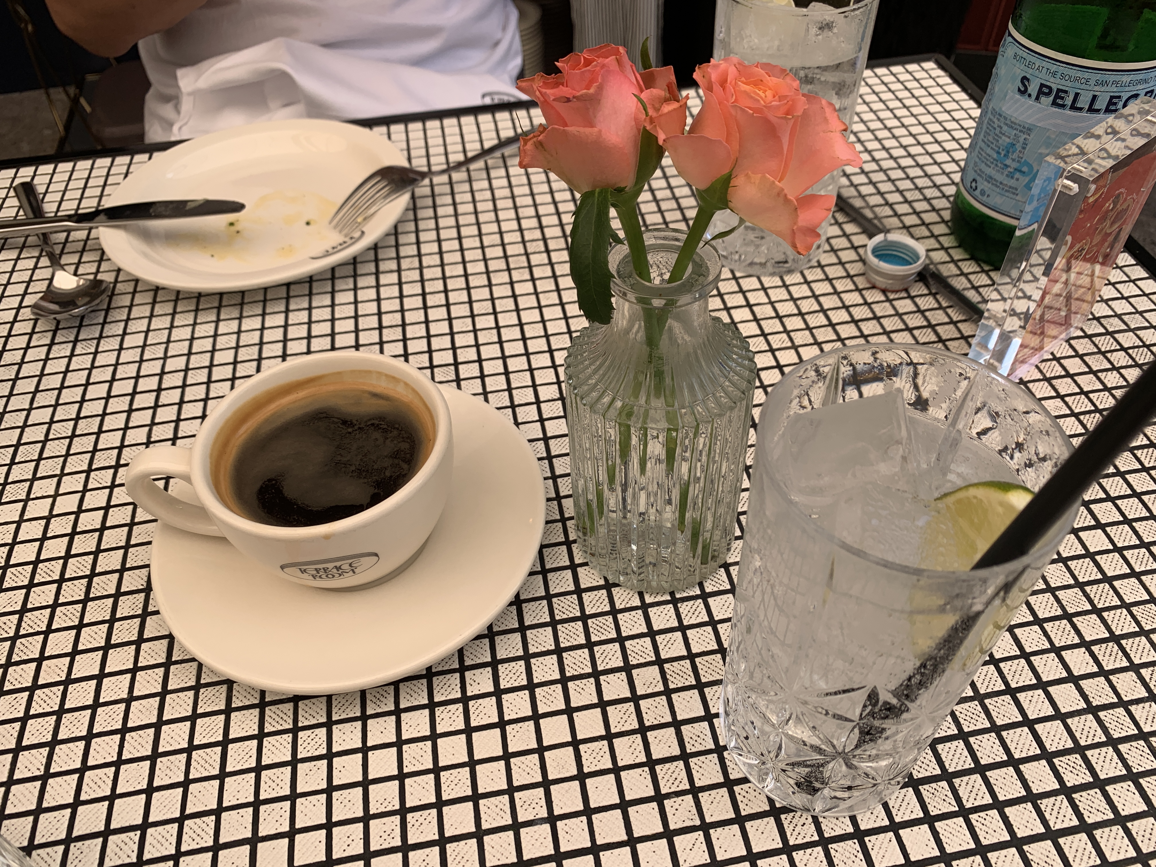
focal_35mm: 26
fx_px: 868
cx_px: 578
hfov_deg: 67.3
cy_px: 434
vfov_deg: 53.1
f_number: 1.8
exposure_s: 1/683
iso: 25
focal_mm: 4.25
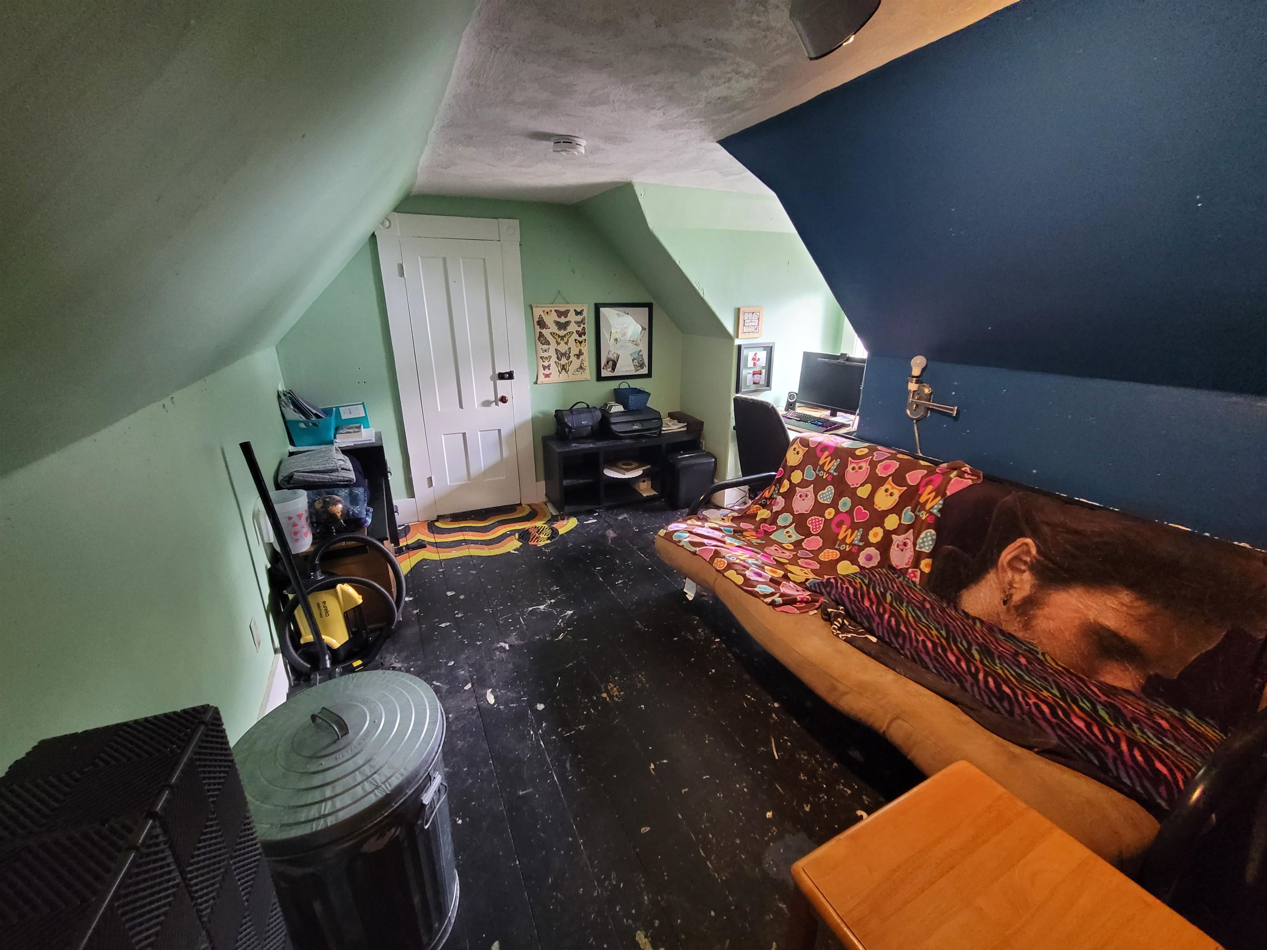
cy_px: 475
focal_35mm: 13
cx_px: 634
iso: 640
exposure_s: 1/24
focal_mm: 2.2
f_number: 2.2
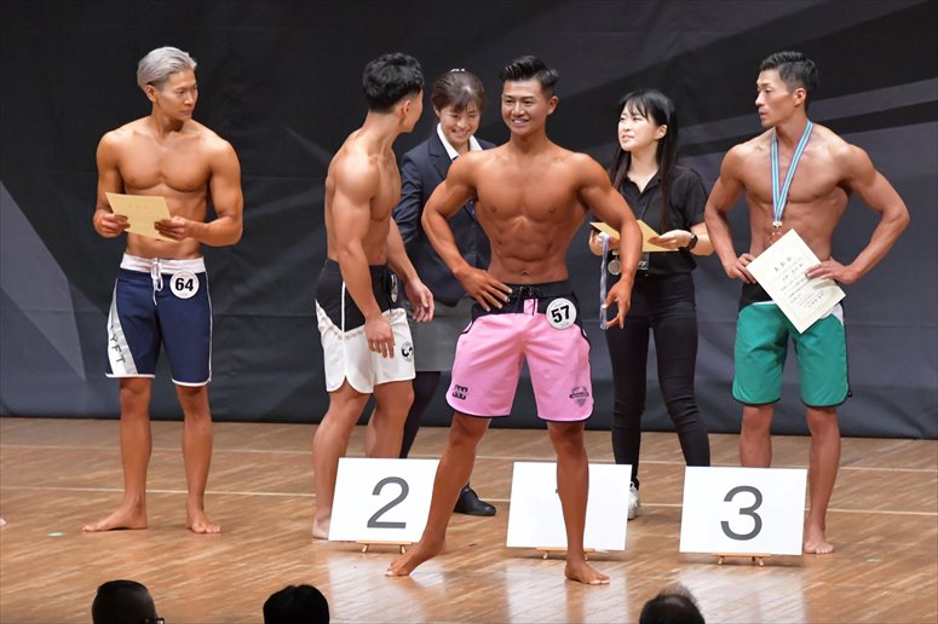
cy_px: 312
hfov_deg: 8.1
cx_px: 469
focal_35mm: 255
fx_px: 6641
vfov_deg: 5.4
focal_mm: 170
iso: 8000
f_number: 5.6
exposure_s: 1/400
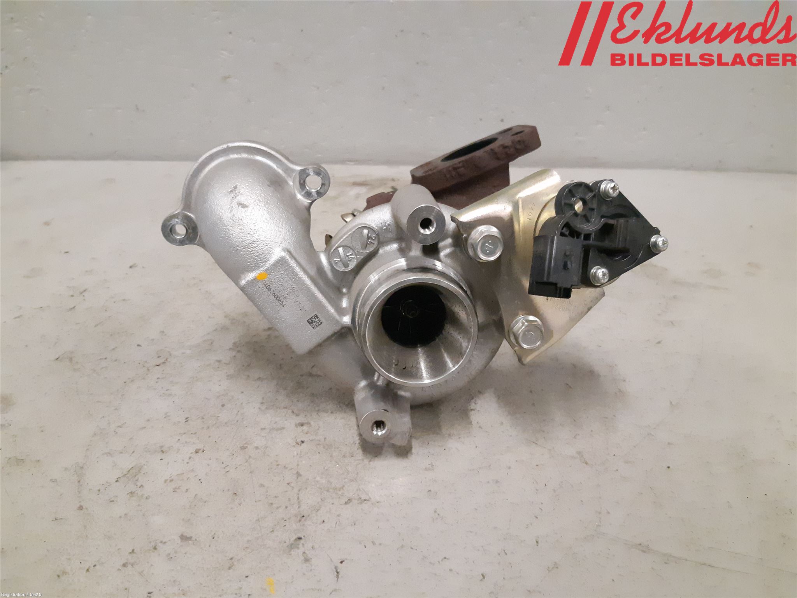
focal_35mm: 26
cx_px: 398
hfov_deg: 67.3
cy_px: 299
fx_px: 599
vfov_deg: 53.1
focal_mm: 3.93
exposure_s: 1/235
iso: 800
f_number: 1.7
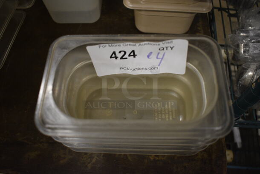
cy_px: 87
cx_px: 130
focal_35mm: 30
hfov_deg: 61.9
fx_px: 217
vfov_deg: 43.7
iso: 1400
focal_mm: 20
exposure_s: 1/125
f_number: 3.5
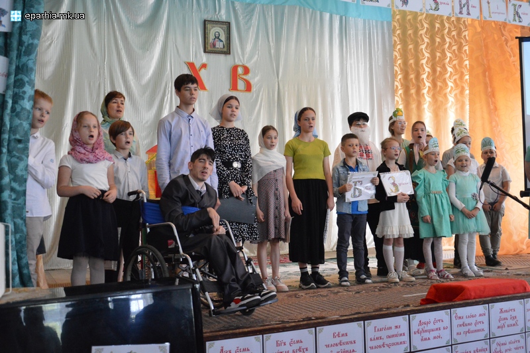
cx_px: 265
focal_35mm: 38
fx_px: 552
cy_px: 176
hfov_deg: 51.3
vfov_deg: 35.4
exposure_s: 1/60
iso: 3200
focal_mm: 25
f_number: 4
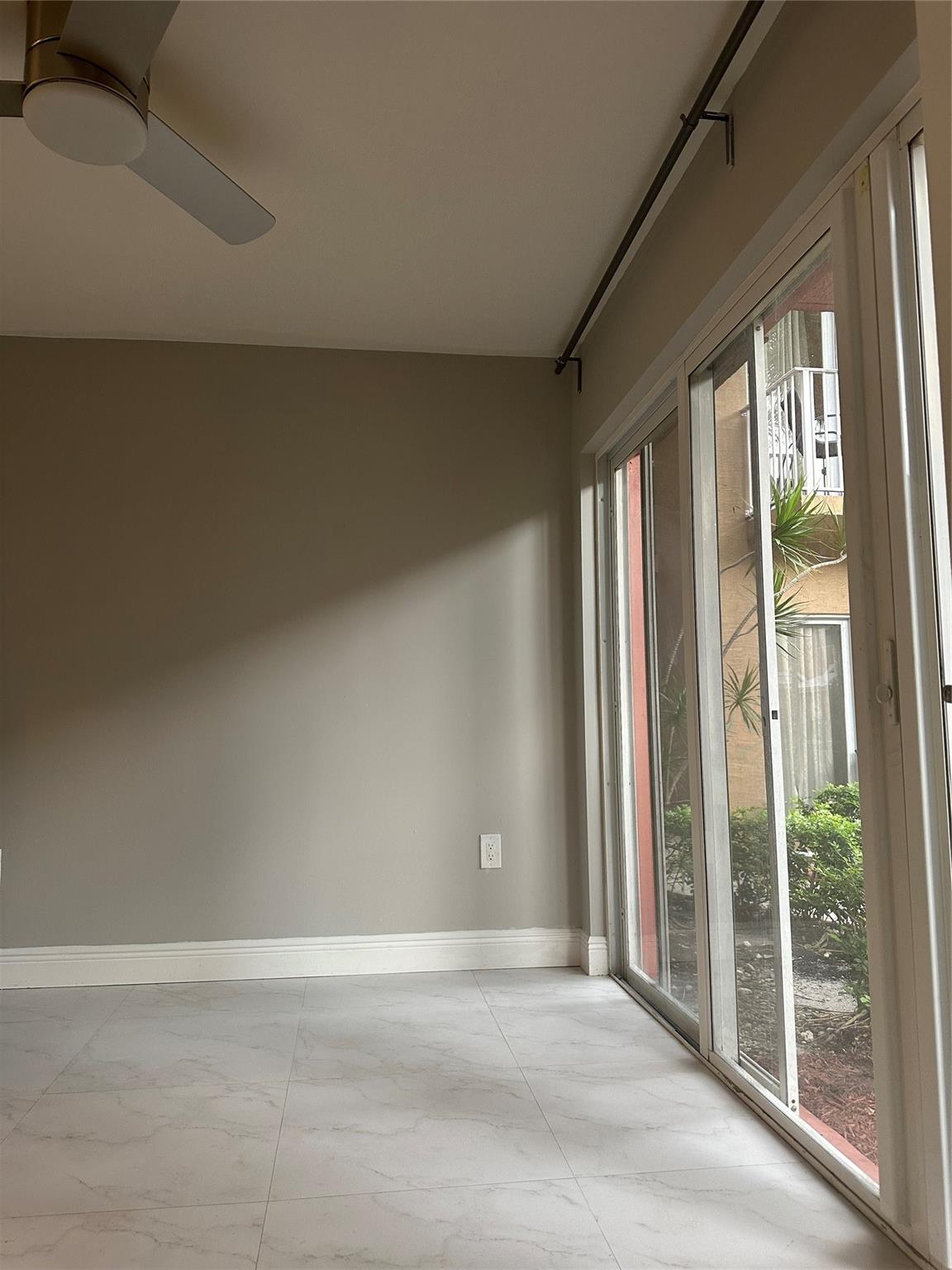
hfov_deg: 56.8
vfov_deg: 71.6
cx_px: 476
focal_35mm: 24
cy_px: 635
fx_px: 880
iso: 200
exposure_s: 1/60
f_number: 1.78
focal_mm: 6.86
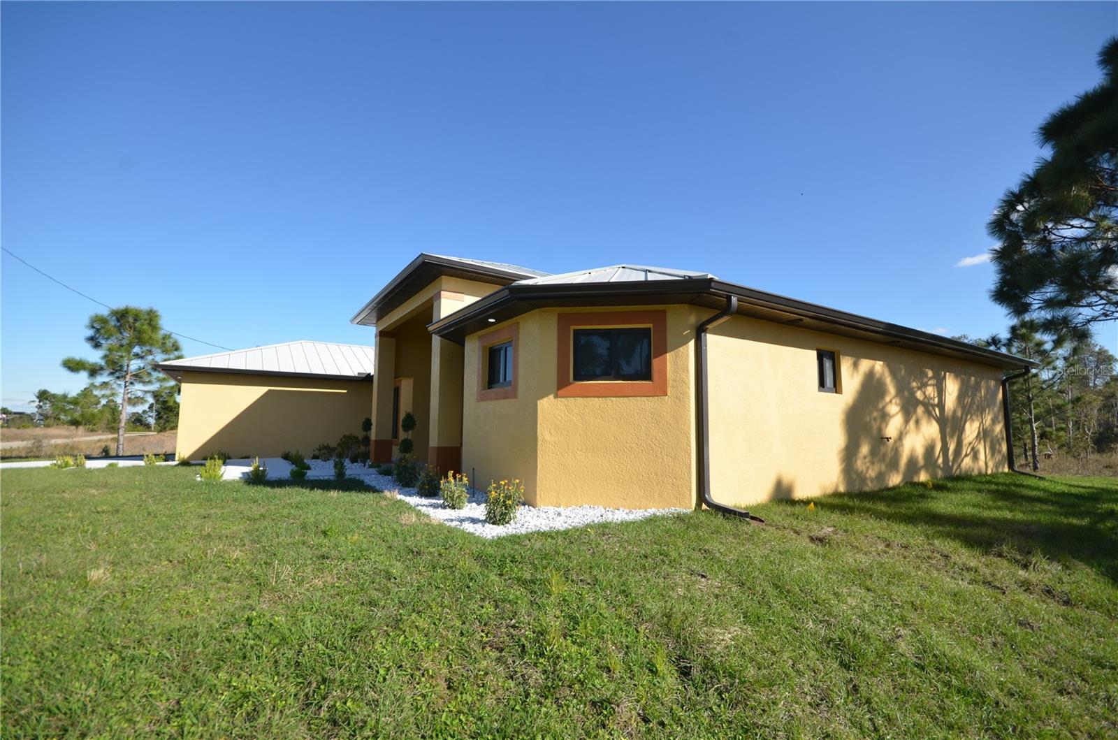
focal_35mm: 15
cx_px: 559
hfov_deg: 100.5
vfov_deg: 77.0
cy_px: 370
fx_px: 465
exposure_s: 1/250
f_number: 8
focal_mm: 10
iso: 140
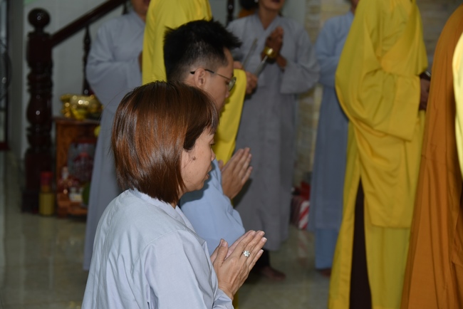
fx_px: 798
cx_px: 232
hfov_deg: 32.4
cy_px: 154
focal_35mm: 62
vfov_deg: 21.9
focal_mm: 62
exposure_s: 1/60
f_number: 4.5
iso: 640
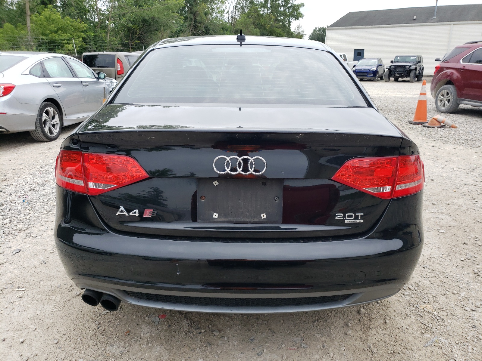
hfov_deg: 67.3
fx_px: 362
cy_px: 180
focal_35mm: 26
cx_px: 241
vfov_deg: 53.1
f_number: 1.5
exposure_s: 1/714
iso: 50
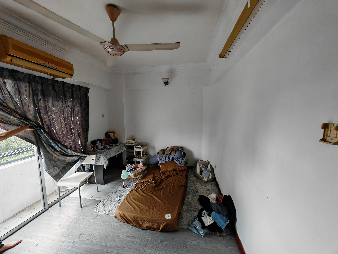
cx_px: 169
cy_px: 127
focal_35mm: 13
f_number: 2
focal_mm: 1.82
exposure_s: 1/33
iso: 320
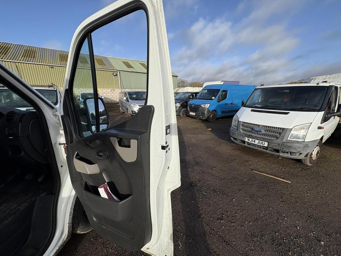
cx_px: 170
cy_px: 128
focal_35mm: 14
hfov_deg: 102.1
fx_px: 138
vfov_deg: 85.7
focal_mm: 2.22
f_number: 2.2
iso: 50
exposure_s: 1/1506
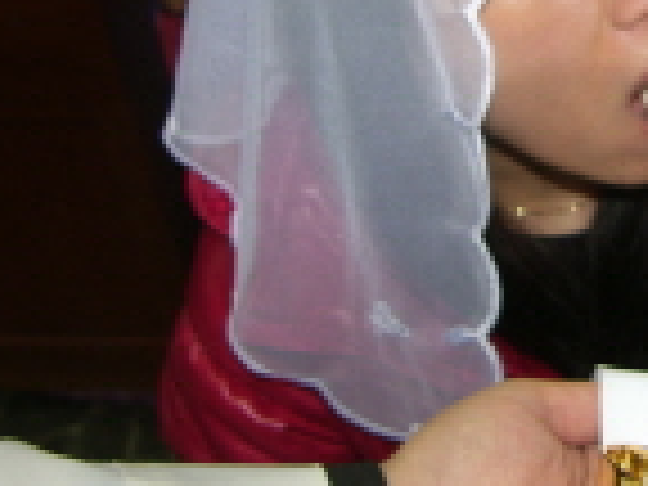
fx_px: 1273
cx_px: 603
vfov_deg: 21.4
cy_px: 108
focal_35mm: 68
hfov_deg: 27.4
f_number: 2.2
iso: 50
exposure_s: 1/30
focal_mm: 7.4
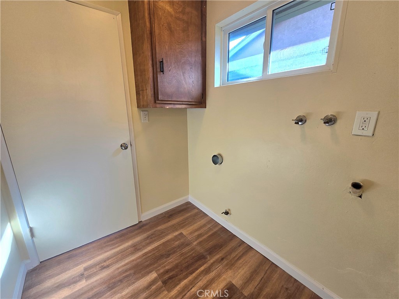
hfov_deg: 106.2
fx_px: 150
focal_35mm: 13
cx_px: 200
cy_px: 150
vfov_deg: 89.9
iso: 64
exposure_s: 1/120
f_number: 2.2
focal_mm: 2.2
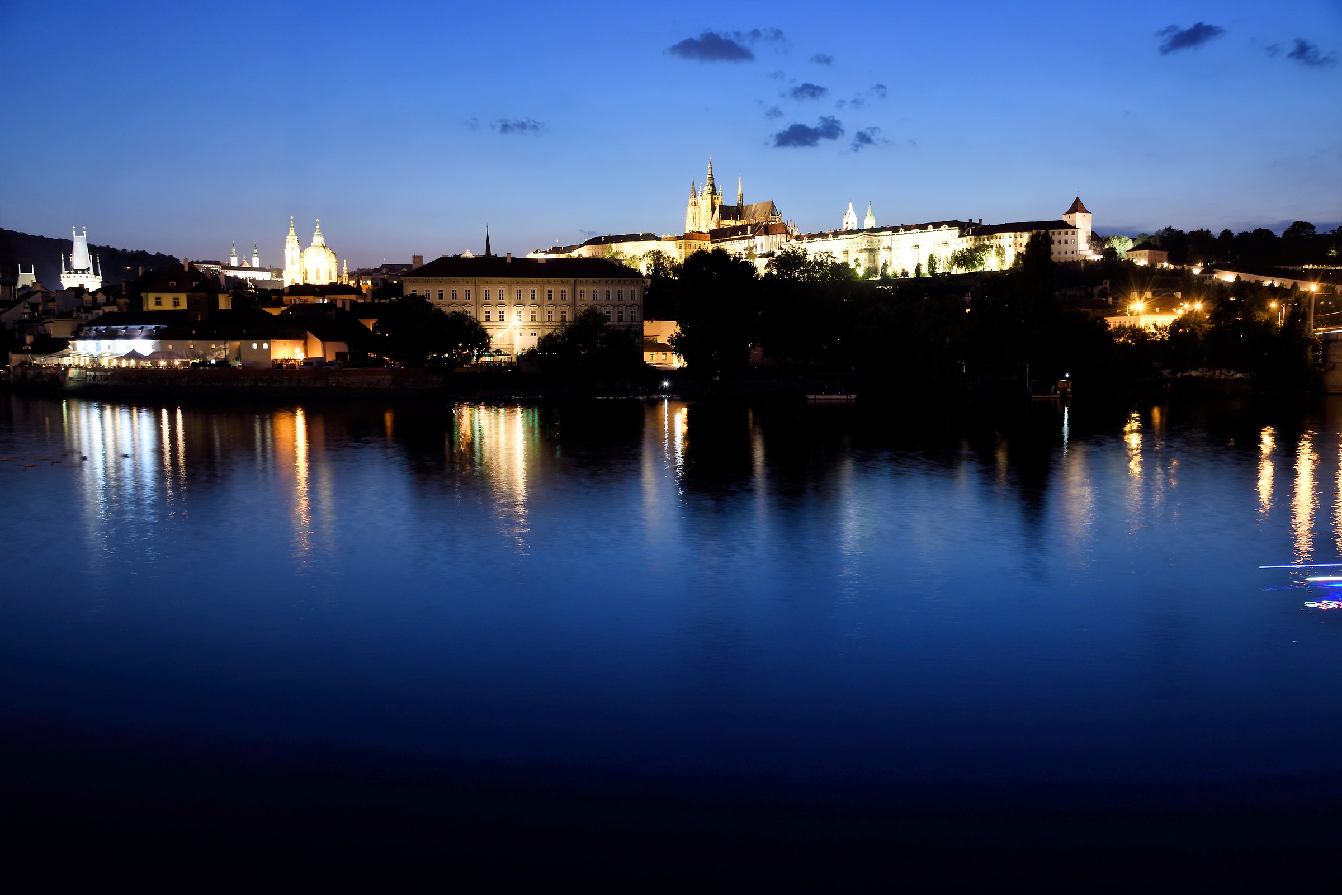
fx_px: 1156
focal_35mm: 31
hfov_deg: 60.3
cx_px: 671
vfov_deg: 42.3
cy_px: 448
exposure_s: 5
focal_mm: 31
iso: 400
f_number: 6.3
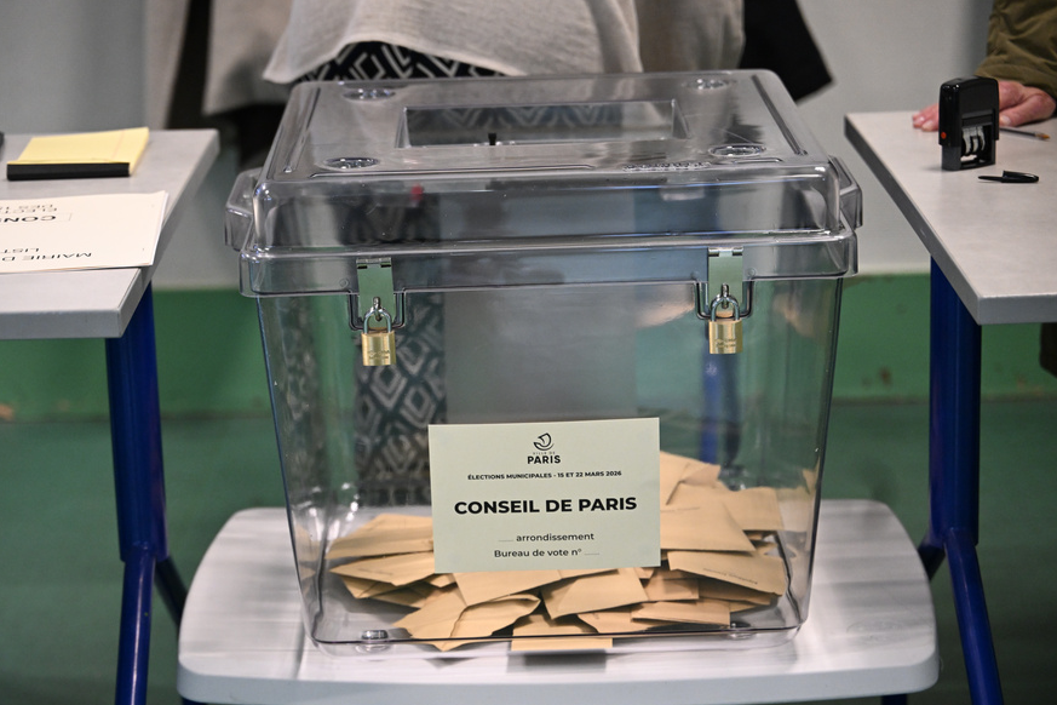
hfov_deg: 23.1
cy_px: 400
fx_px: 2584
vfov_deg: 15.5
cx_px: 487
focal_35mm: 88
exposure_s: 1/250
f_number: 2.8
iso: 3200
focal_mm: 75
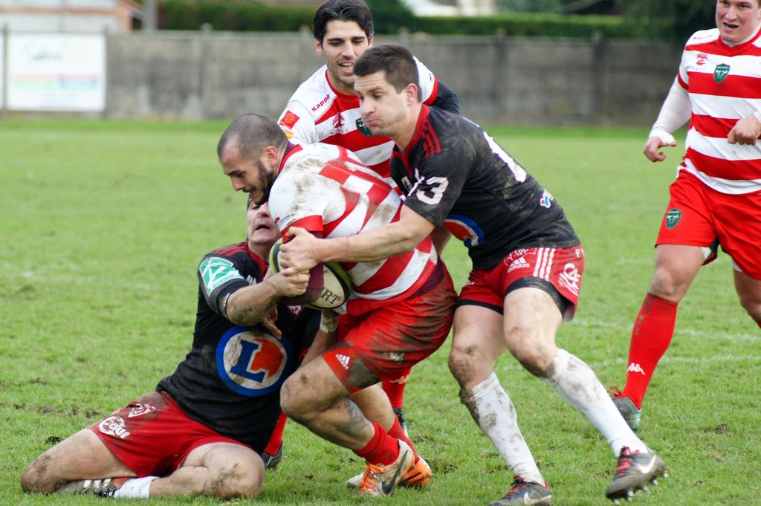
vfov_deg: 5.1
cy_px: 253
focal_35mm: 270
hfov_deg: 7.6
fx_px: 5703
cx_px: 380
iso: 1600
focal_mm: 180
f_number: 5
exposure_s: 1/640
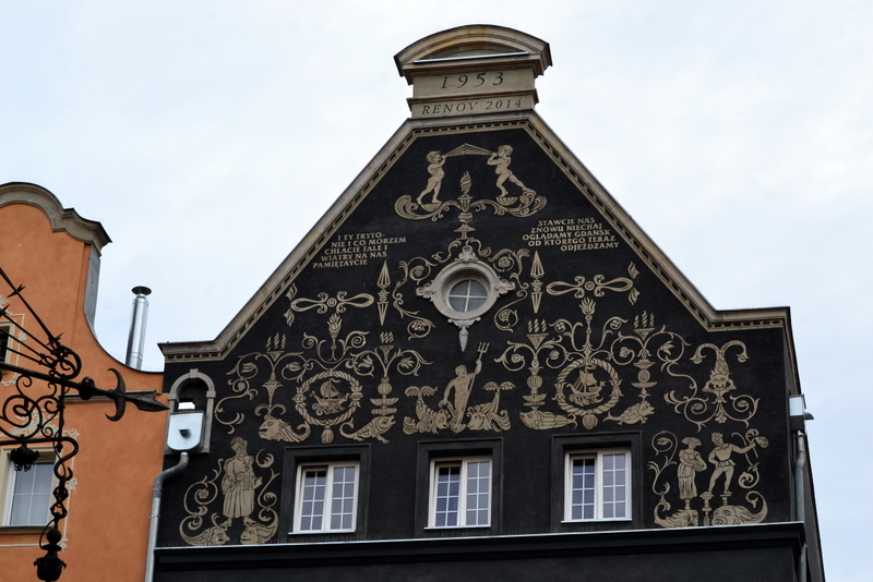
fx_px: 2001
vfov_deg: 16.6
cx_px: 436
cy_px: 291
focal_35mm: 82
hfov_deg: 24.6
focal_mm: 55
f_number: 11
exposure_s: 1/400
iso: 400
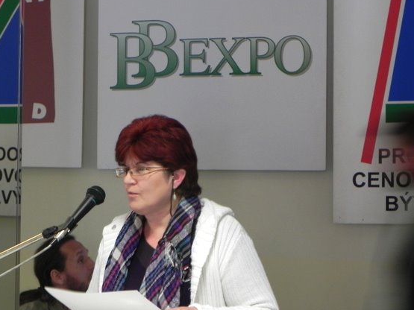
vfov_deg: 10.8
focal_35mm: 137
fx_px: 1638
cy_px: 201
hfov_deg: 14.4
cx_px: 126
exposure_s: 1/4.5
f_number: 4
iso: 200
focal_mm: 16.9
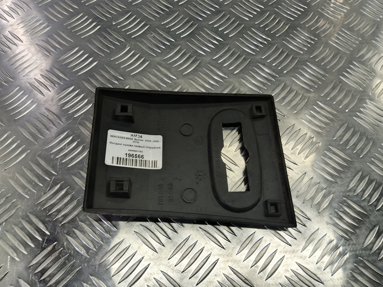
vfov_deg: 58.9
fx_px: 254
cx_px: 192
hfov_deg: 73.9
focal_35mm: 23
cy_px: 144
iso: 93
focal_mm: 4.11
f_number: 1.6
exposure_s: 1/33.3
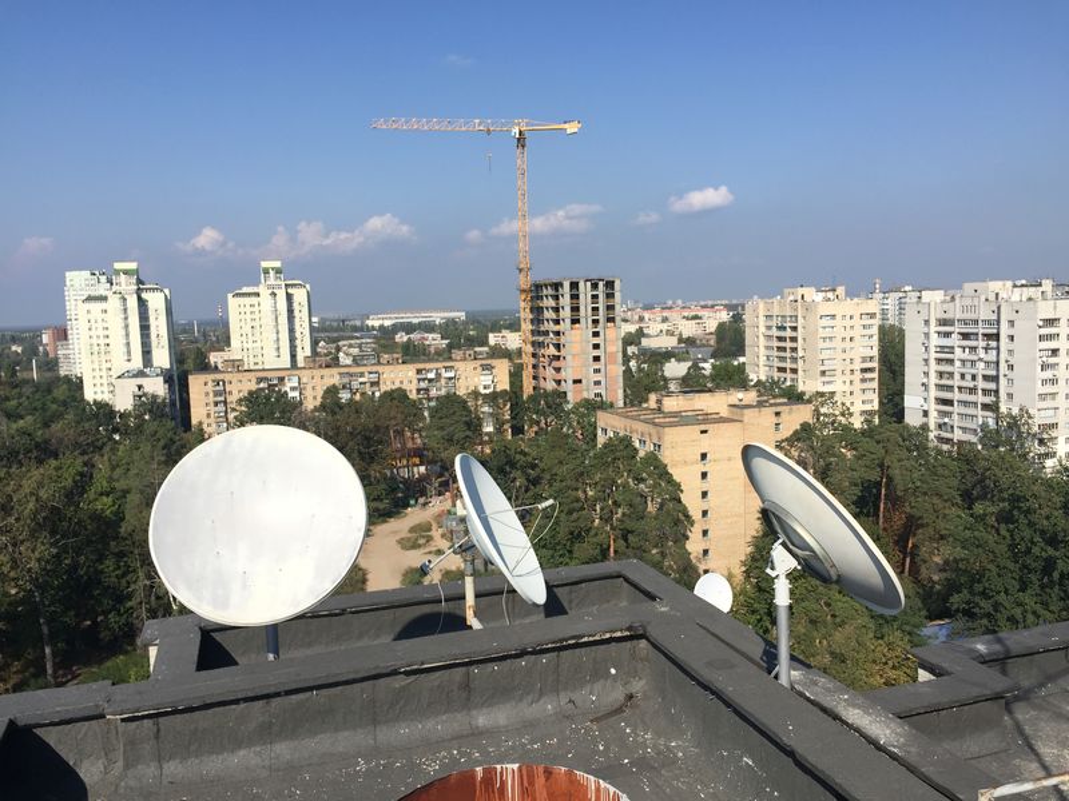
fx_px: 896
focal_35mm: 29
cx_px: 534
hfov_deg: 61.7
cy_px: 400
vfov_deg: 48.2
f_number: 2.2
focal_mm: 4.15
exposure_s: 1/1980
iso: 32
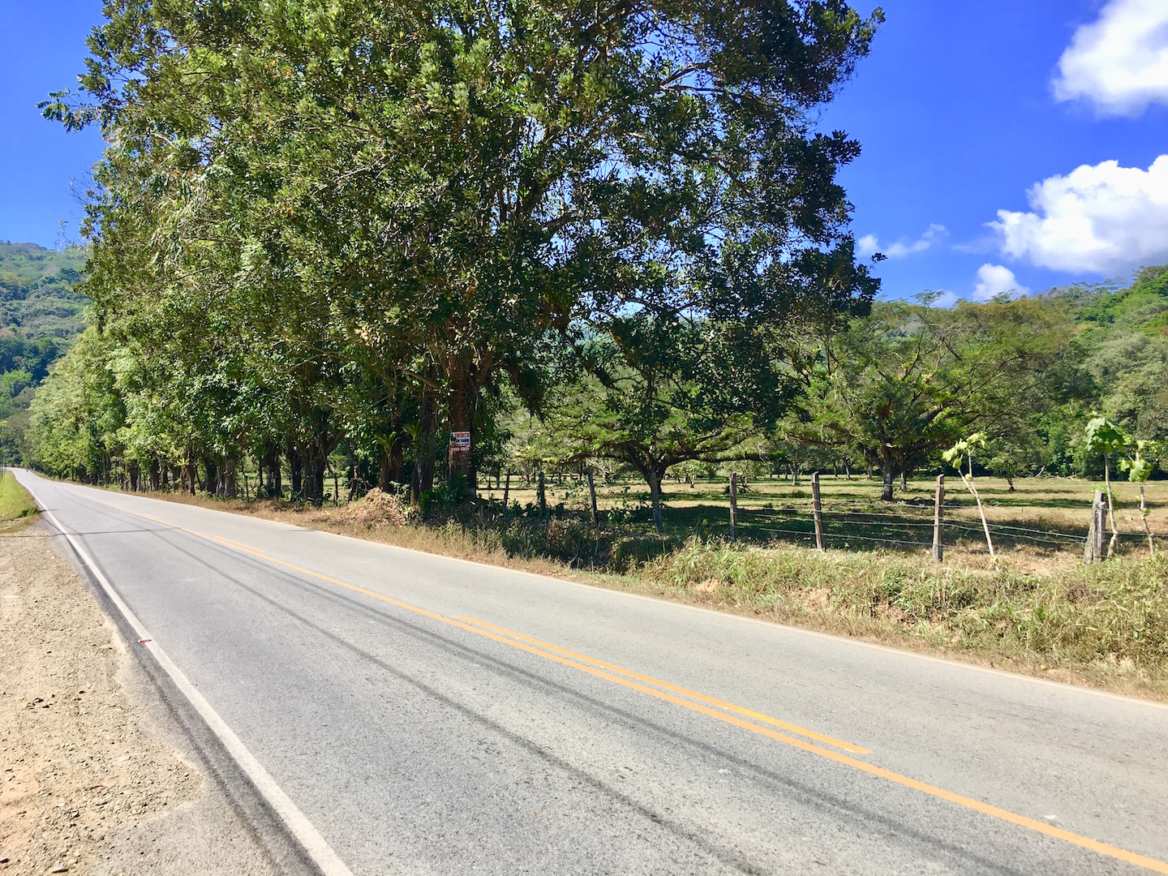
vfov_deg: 48.2
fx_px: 979
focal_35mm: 29
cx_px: 584
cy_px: 438
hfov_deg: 61.7
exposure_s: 1/874
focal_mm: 4.15
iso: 25
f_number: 2.2
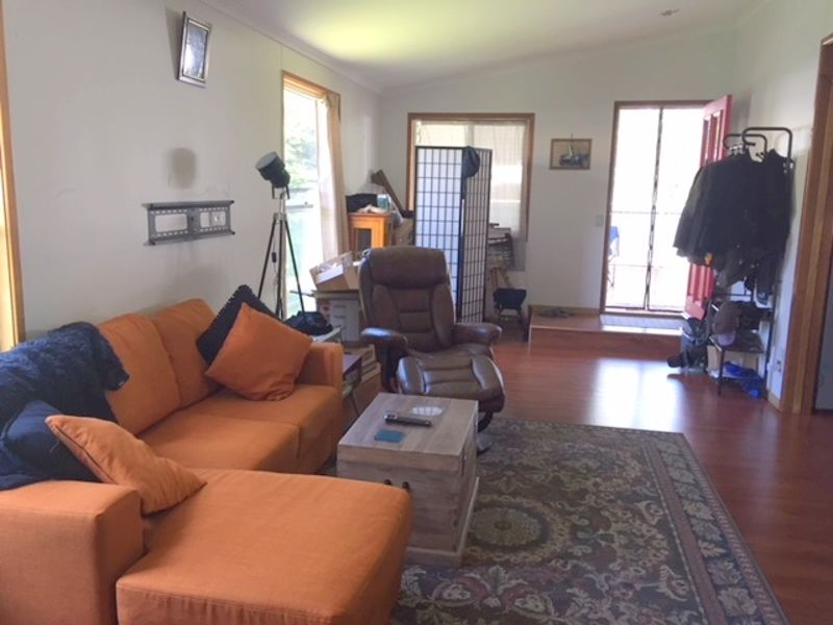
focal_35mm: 29
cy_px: 312
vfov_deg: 48.2
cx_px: 416
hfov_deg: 61.7
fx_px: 698
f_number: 2.2
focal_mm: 4.15
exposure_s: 1/33
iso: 64
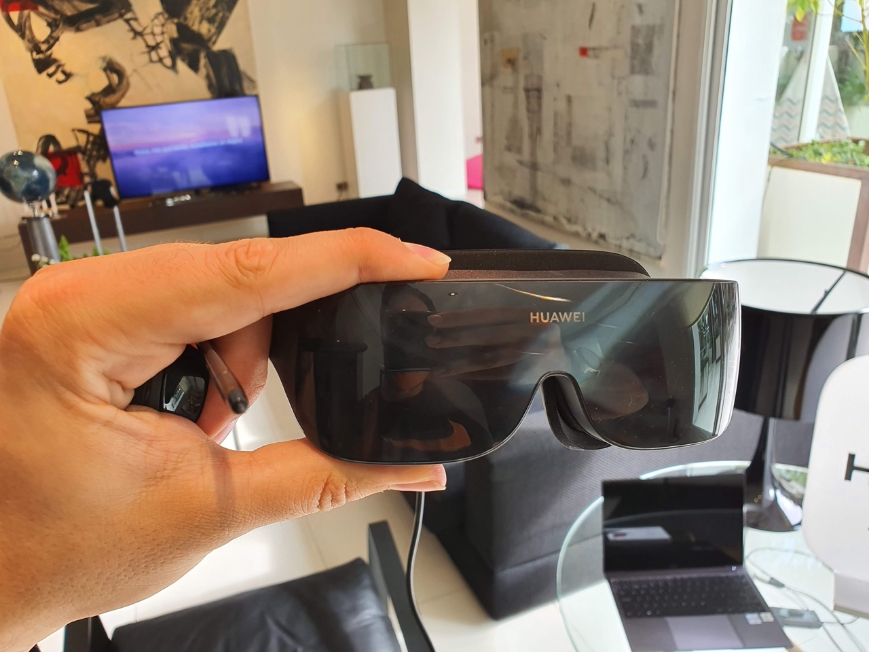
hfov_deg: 67.3
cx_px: 434
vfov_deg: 53.1
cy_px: 326
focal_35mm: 26
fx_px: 653
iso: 50
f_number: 2.4
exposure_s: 1/100
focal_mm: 4.3
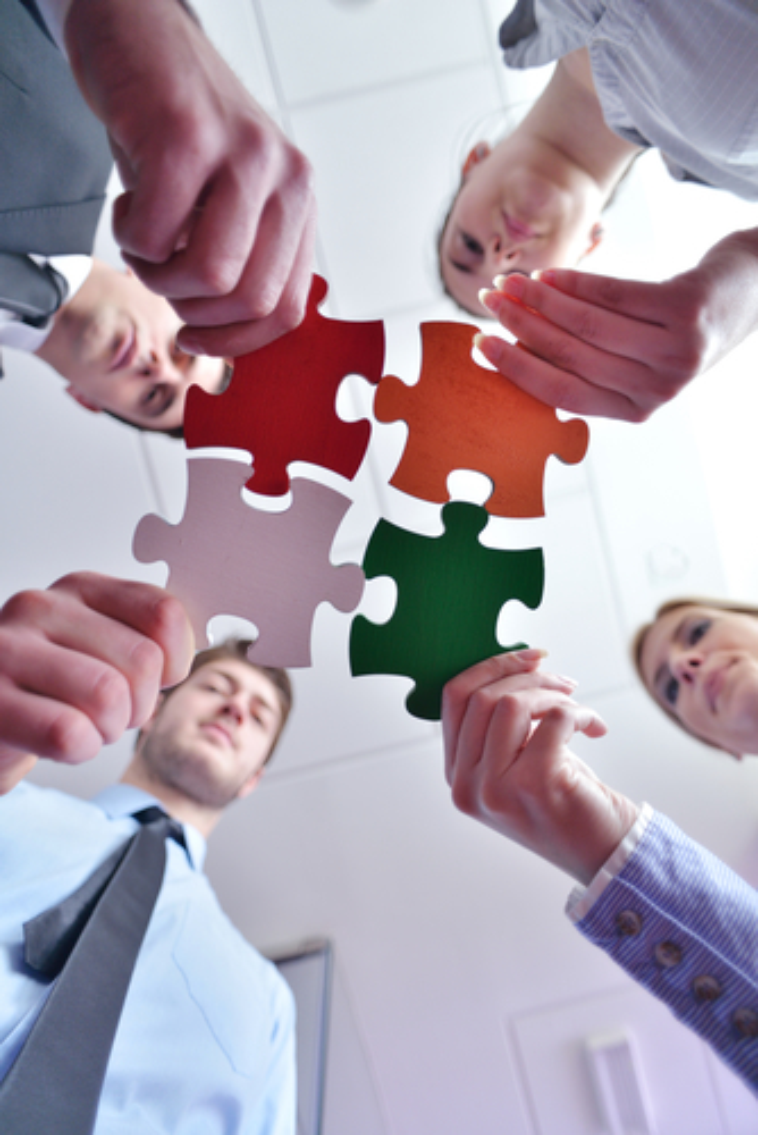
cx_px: 379
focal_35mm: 20
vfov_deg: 83.9
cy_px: 568
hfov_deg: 62.0
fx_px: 631
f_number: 2.8
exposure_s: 1/60
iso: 200
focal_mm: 20
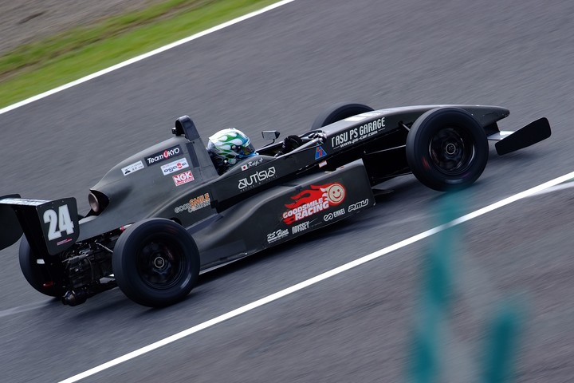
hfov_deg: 4.6
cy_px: 192
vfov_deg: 3.1
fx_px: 7174
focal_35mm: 450
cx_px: 287
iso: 100
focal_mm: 300
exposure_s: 1/500
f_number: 4
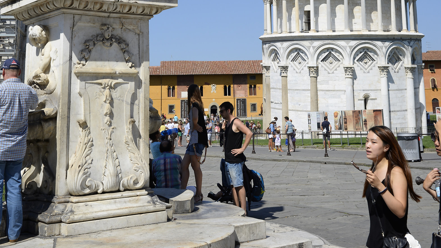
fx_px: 655
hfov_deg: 37.2
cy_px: -75
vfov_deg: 19.7
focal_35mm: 56
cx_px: 218
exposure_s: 1/320
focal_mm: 35
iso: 100
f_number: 9
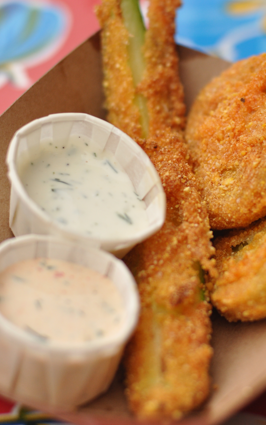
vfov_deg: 18.4
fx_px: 1310
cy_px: 164
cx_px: 164
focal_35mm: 113
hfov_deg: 11.6
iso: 400
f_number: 2.8
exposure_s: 1/1000
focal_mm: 50
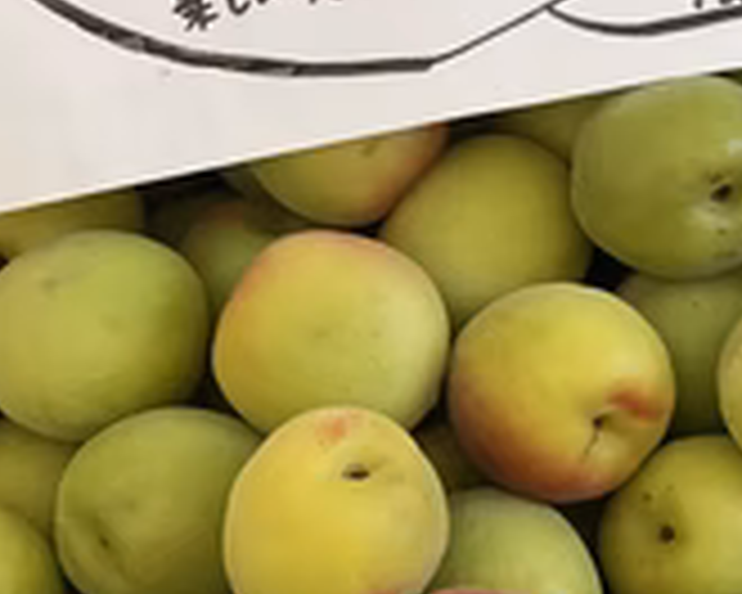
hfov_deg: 15.4
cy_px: 184
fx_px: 2701
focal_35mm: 123
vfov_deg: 12.5
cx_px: 711
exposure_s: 1/79
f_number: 2
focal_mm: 6
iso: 250
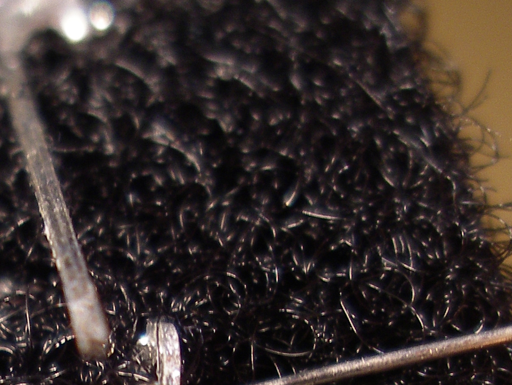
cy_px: 539
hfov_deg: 15.5
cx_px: 21
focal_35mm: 125
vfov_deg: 11.5
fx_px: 1850
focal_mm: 7.8
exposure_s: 1/40
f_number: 2.8
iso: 100
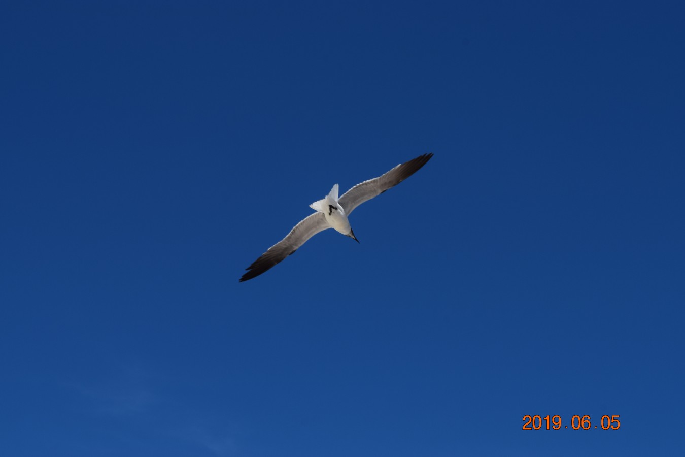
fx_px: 1570
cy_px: 228
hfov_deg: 24.6
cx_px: 342
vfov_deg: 16.6
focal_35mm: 82
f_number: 11
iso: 200
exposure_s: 1/500
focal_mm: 55
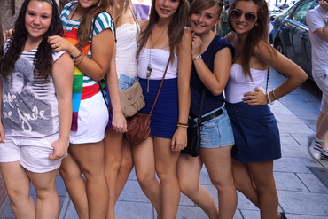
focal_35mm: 46
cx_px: 79
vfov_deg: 29.1
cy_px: 78
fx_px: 419
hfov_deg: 41.4
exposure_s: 1/125
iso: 200
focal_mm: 18
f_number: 3.5
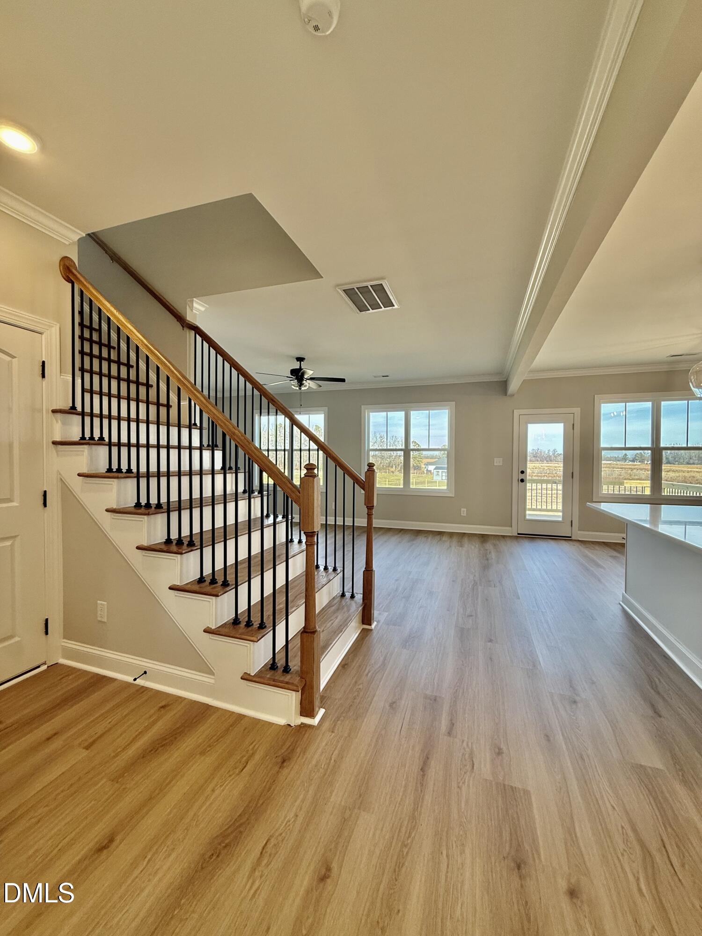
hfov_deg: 85.7
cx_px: 351
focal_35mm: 14
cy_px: 468
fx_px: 379
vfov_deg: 102.1
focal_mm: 2.22
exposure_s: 1/120
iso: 125
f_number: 2.2
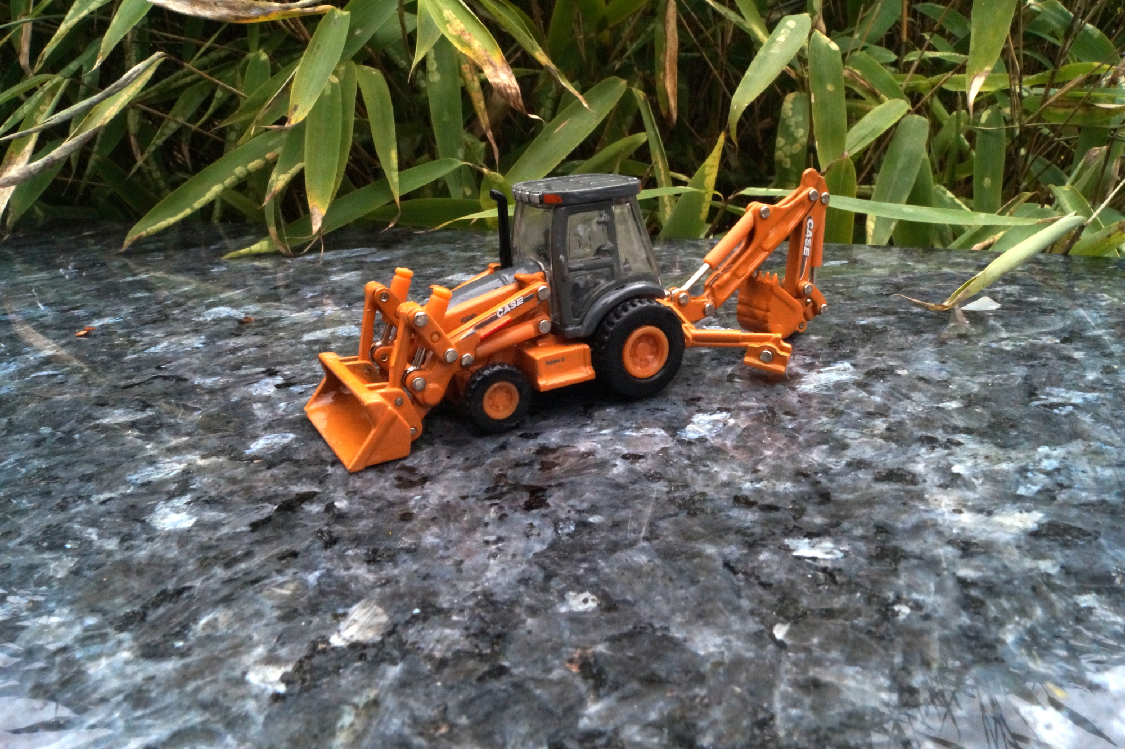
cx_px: 562
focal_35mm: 30
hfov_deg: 62.0
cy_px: 374
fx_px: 937
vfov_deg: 43.6
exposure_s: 1/60
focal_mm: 20
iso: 1250
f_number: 22
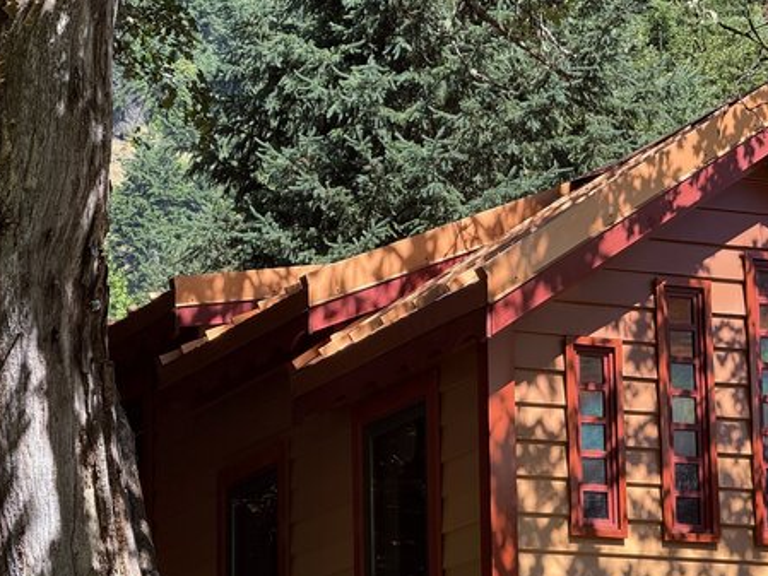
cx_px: 523
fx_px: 3795
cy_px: 272
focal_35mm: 171
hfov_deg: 11.5
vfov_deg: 8.7
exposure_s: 1/381
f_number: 2.8
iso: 64
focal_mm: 15.66
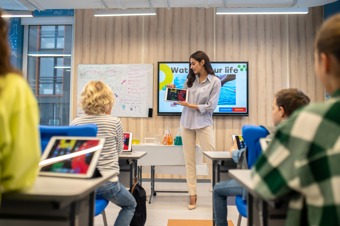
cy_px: 113
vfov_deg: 37.8
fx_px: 330
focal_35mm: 35
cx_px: 170
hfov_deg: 54.5
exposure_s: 1/200
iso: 250
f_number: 2.2
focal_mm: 35
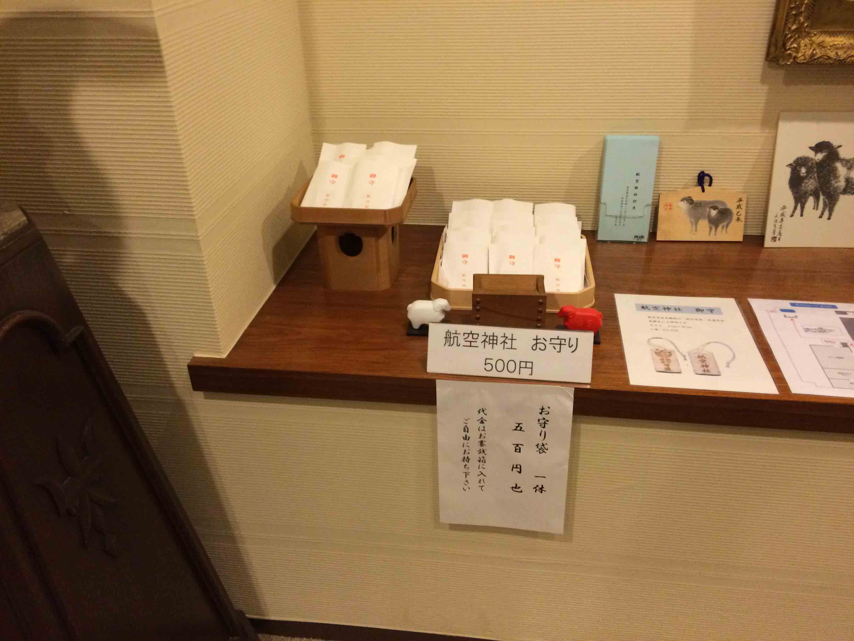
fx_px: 715
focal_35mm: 29
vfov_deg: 48.2
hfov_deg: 61.7
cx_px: 427
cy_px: 320
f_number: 2.2
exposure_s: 1/30
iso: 200
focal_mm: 4.15
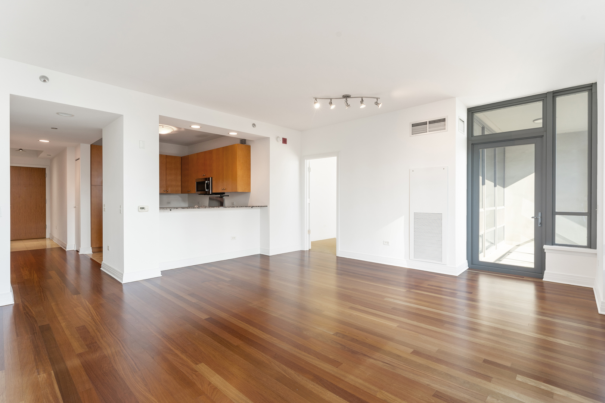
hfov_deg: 94.0
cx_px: 302
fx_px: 282
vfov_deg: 71.1
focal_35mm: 17
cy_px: 202
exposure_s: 1/8
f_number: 9.5
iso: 200
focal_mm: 16.8
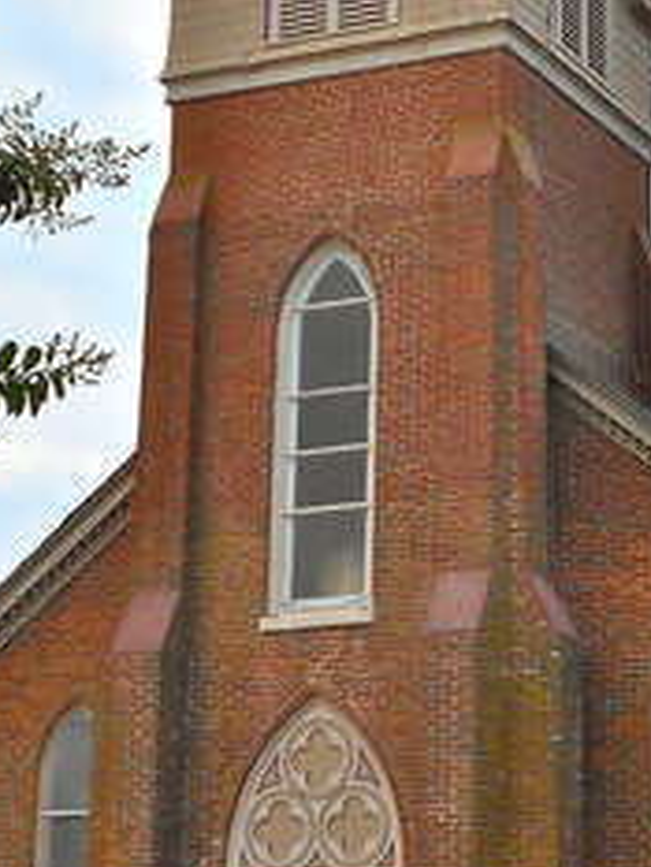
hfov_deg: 13.4
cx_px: 532
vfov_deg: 17.8
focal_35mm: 110
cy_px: 264
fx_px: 2756
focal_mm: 5.8
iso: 80
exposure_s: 1/1250
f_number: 3.6
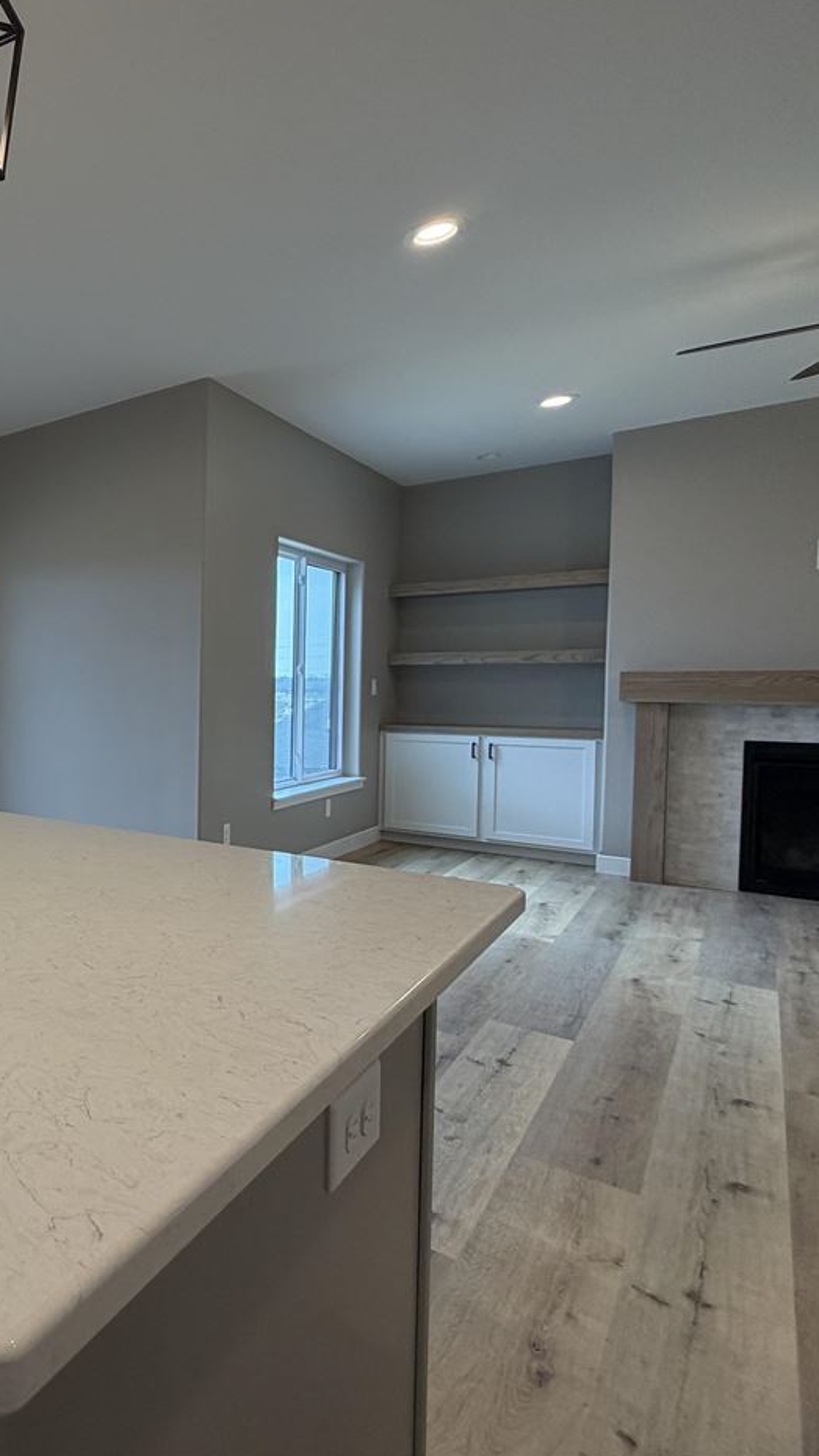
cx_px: -121
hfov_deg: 40.8
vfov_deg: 83.8
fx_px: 810
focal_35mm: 21
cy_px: 711
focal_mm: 2.22
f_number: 2.2
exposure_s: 1/120
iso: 125
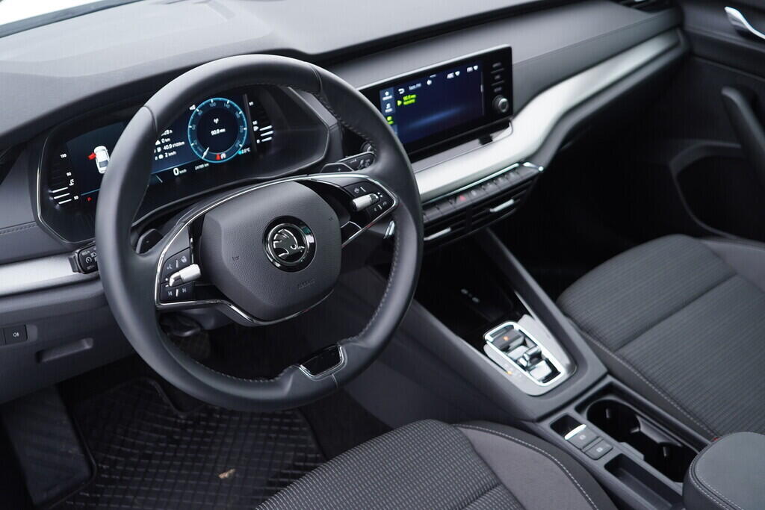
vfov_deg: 36.9
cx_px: 382
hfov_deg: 53.1
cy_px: 255
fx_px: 765
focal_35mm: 36
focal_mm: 24
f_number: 2.8
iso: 250
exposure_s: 1/40
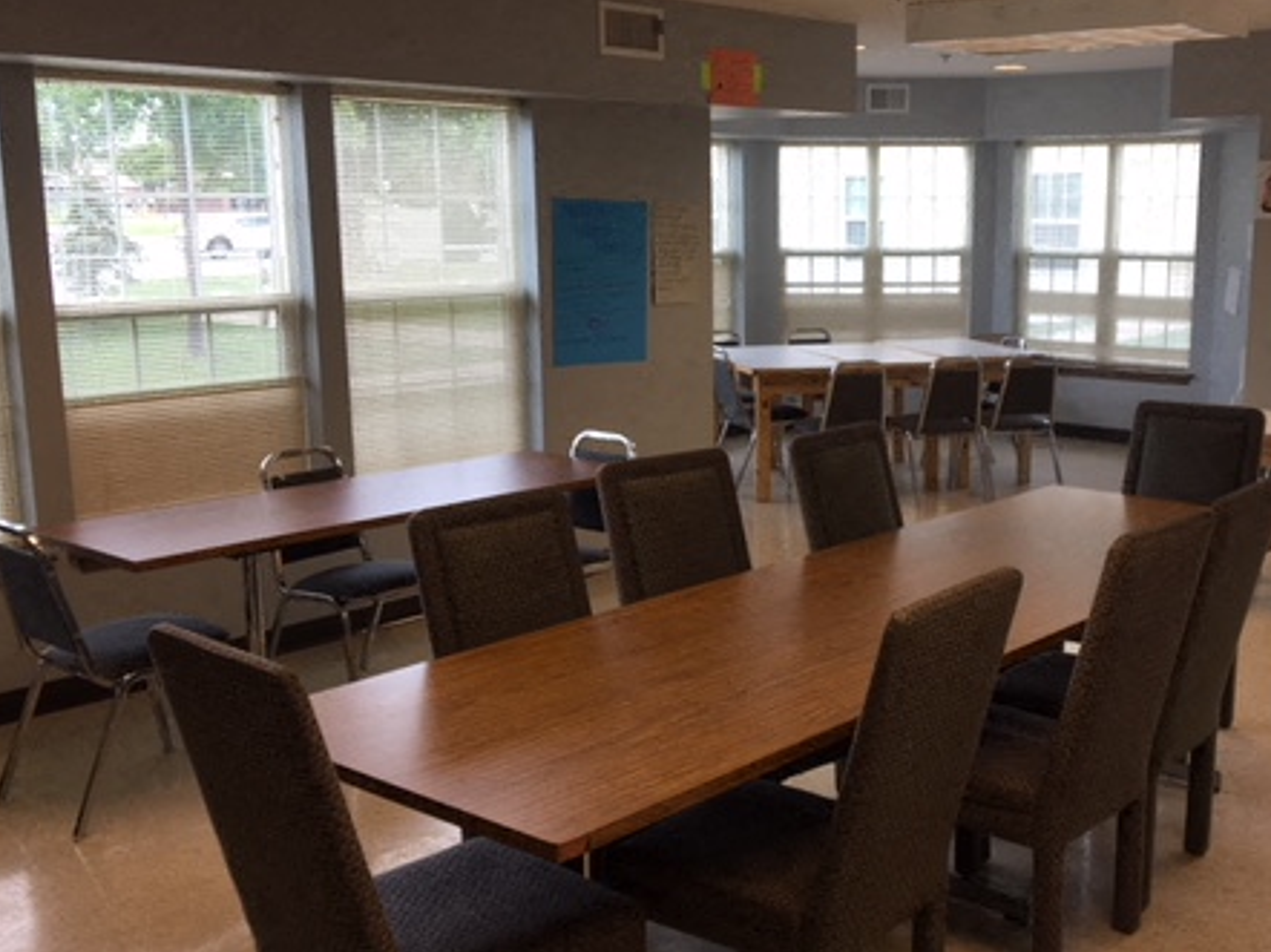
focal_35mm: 42
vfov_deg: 34.3
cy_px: 495
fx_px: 1541
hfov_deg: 44.3
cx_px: 820
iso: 25
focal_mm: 4.15
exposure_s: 1/40
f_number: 2.2
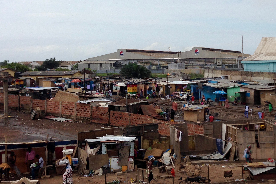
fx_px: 445
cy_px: 46
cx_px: 203
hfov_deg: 33.9
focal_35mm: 58
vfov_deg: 23.1
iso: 50
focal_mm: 4.12
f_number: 2.4
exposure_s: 1/2169
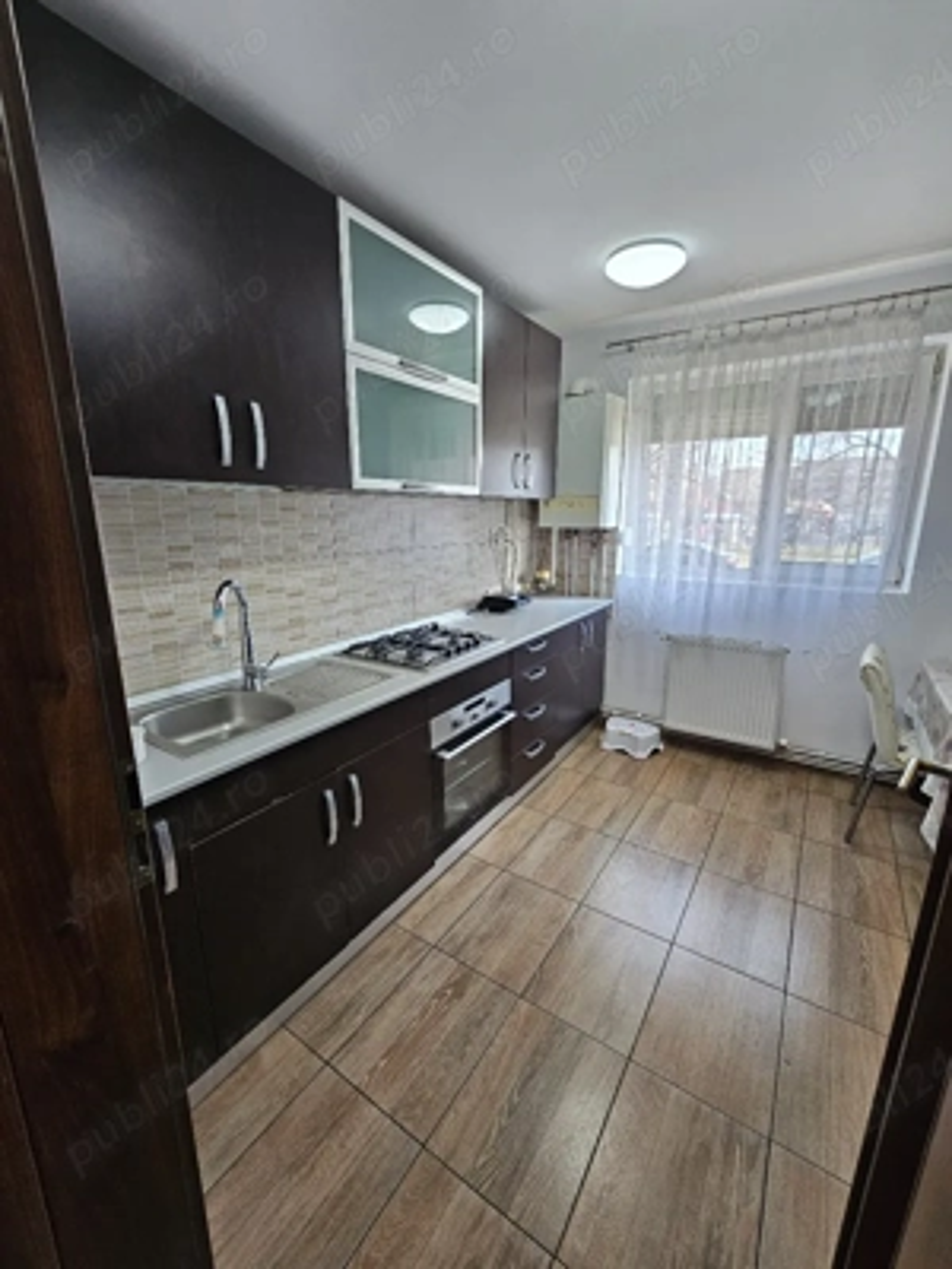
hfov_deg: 89.9
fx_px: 477
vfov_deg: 106.2
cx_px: 476
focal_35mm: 13
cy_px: 634
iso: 100
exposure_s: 1/50.3
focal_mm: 2.2
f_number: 2.2
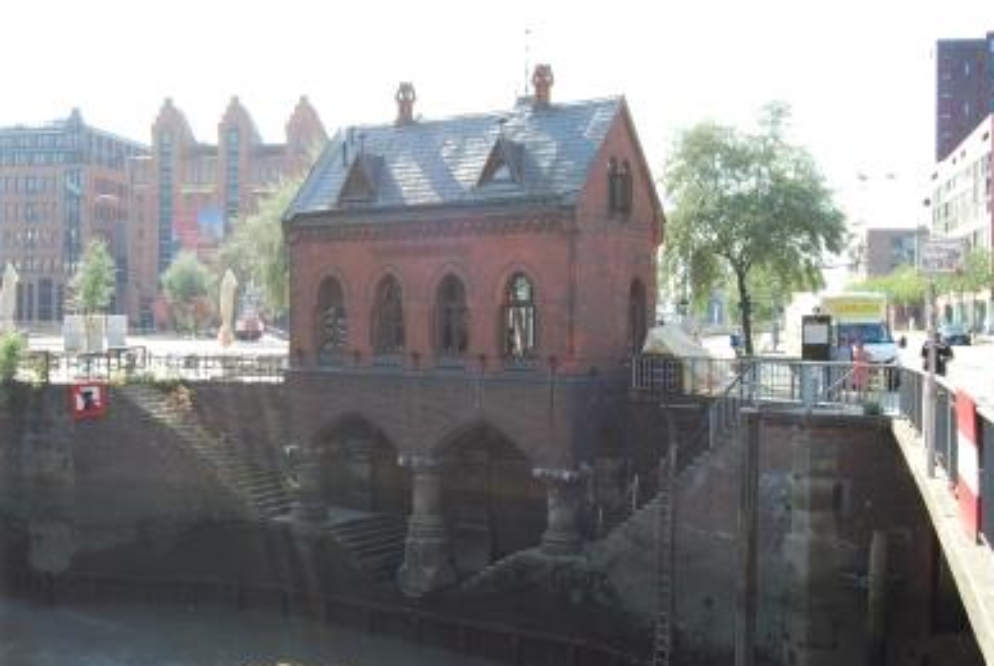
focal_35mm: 45
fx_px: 1244
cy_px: 320
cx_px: 484
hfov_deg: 43.5
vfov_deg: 30.0
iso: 200
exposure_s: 1/100
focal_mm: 26
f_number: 9
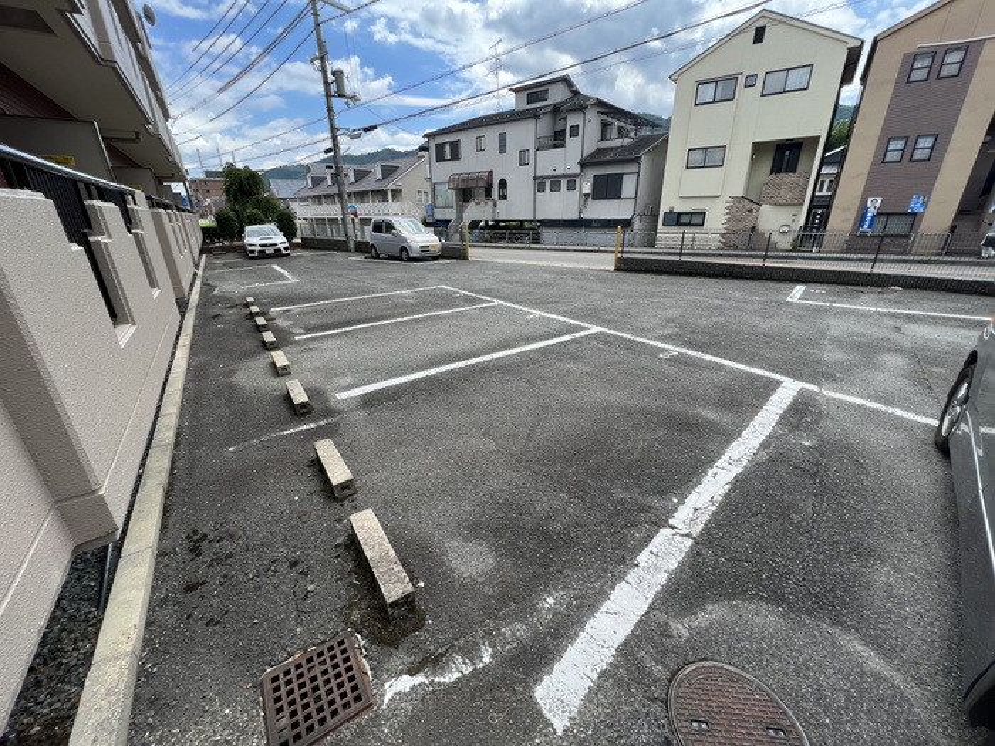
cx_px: 498
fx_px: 374
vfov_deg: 89.9
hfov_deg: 106.2
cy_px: 373
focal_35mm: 13
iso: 32
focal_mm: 1.57
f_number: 1.8
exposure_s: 1/661
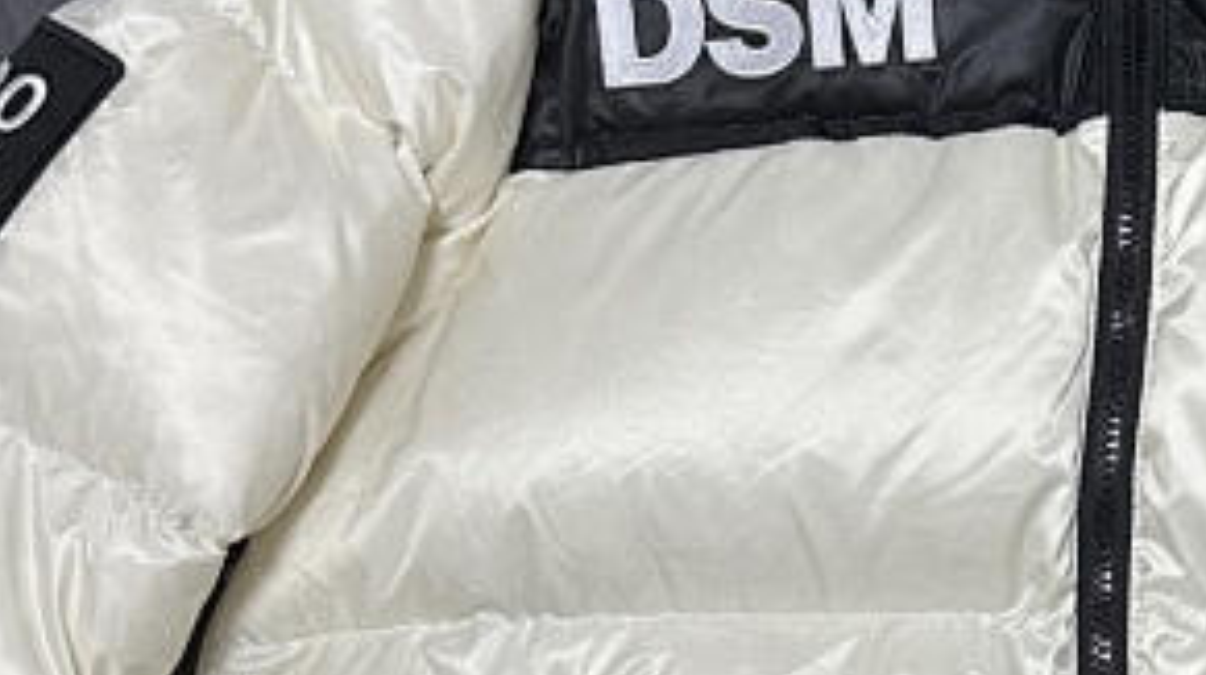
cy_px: 609
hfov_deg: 28.0
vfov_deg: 16.5
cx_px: 1140
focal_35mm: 72
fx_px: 2300
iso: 100
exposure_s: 1/100
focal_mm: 6.86
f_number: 1.78
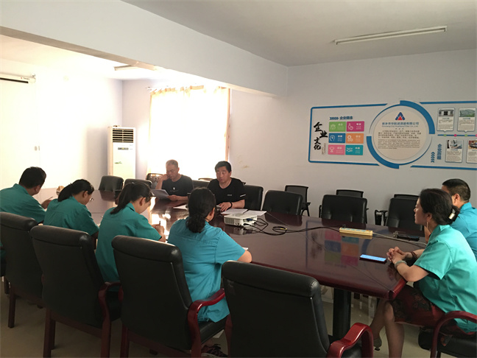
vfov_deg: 48.2
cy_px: 179
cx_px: 238
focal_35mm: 29
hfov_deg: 61.7
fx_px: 400
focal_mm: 4.15
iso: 125
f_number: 2.2
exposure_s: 1/8
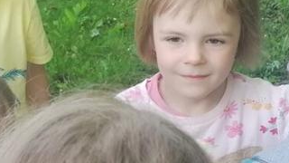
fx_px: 943
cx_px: 105
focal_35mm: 123
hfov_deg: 17.4
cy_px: 176
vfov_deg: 9.8
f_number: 1.8
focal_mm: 4.75
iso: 64
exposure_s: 1/100
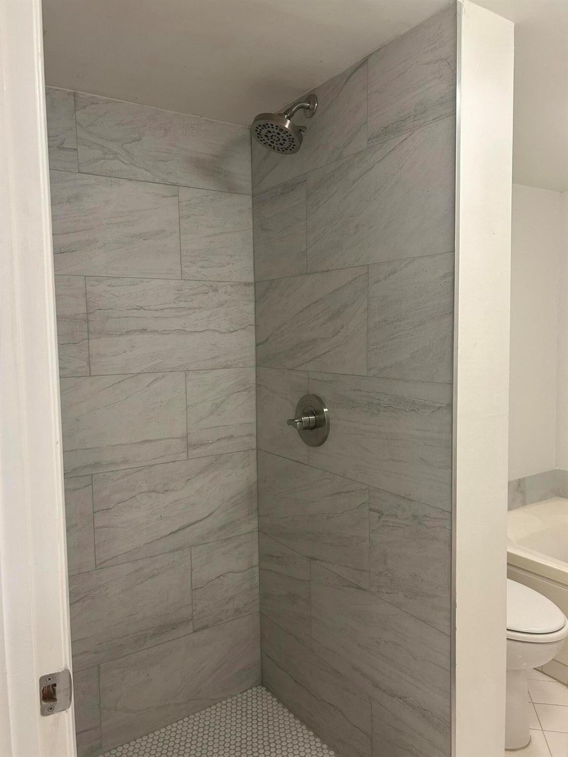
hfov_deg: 53.1
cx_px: 284
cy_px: 378
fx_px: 569
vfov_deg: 67.3
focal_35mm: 26
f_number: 1.5
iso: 100
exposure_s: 1/120
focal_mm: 5.7
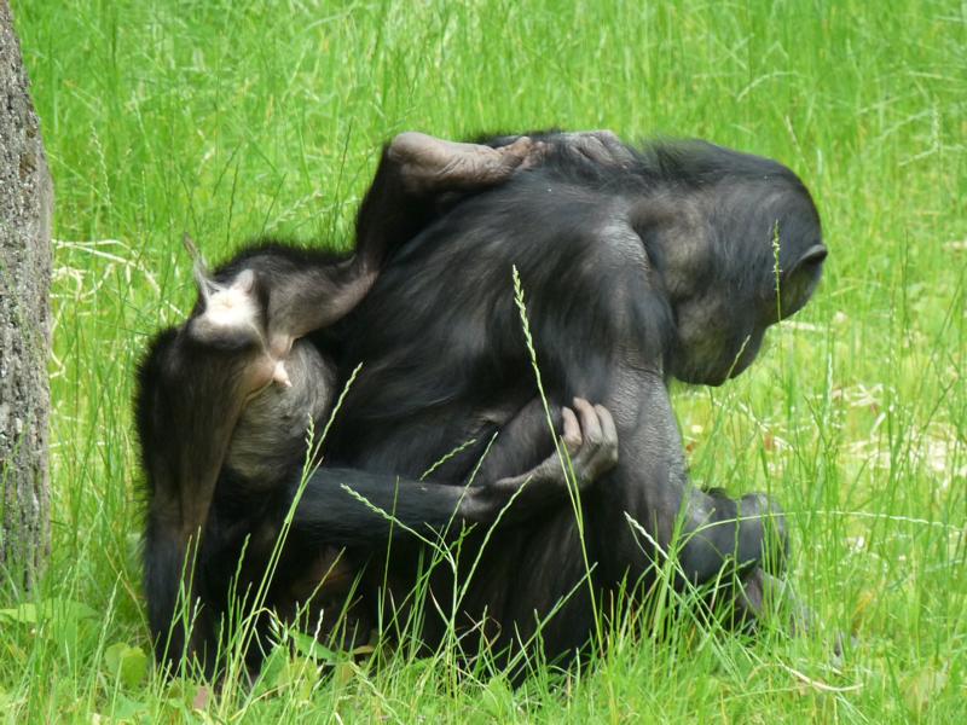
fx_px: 10867
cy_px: 362
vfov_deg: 3.8
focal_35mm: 389
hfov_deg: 5.1
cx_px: 484
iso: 200
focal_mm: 49.3
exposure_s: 1/200
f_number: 3.7
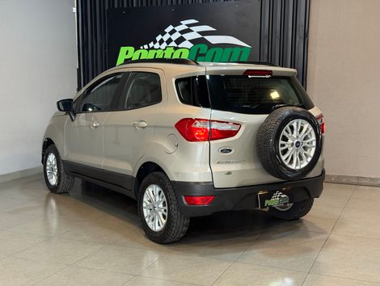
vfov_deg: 30.3
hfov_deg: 39.6
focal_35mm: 48
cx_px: 190
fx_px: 528
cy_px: 143
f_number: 1.78
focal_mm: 6.76
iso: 200
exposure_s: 1/40
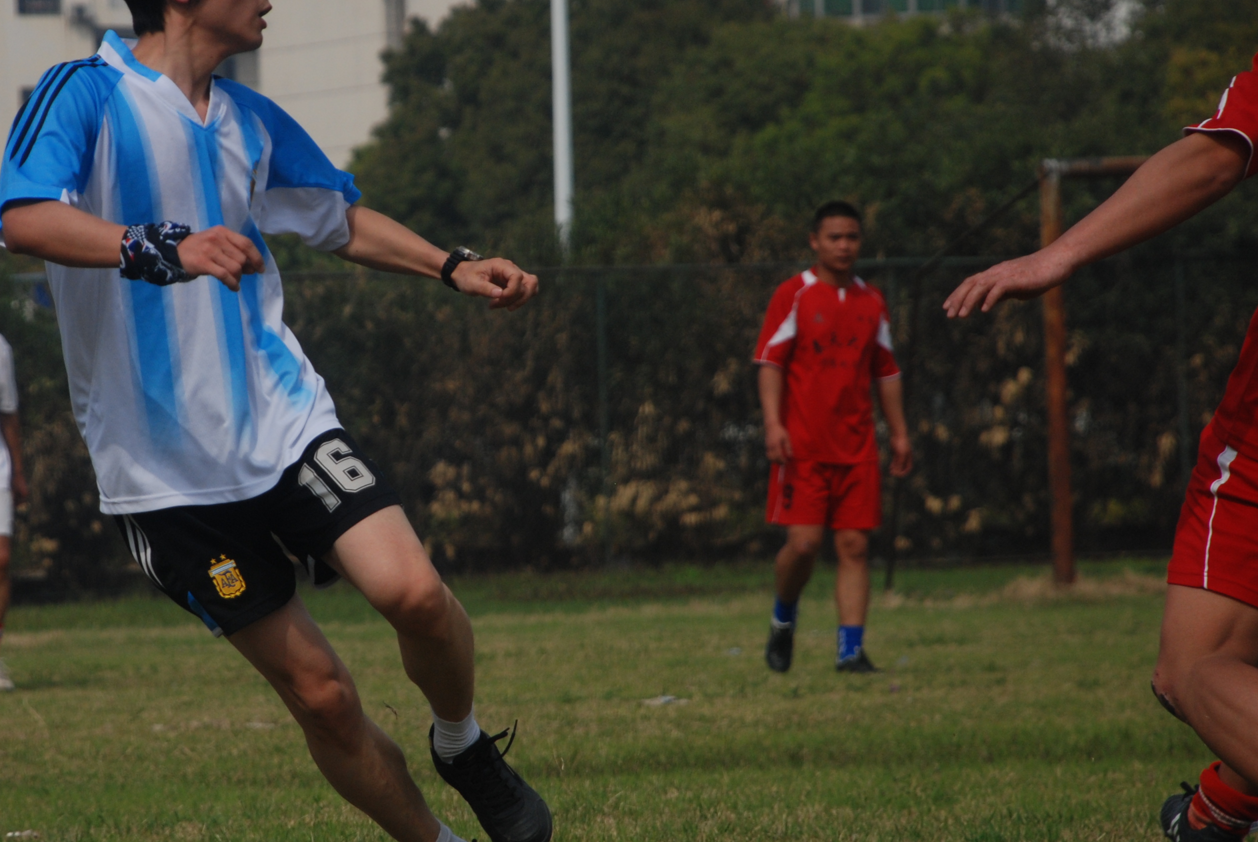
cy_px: 382
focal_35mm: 277
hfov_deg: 7.4
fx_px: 9691
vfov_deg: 5.0
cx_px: 355
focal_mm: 120
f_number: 5.6
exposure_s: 1/1600
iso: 220
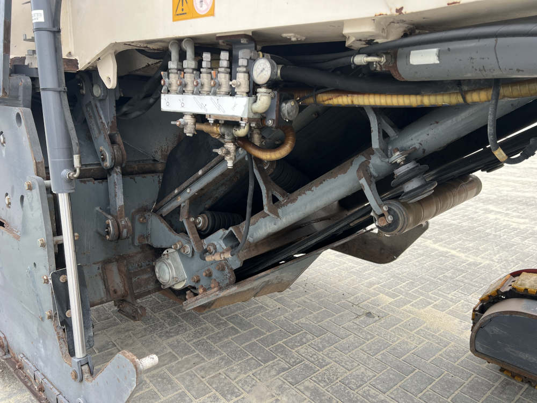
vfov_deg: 53.1
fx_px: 403
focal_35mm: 26
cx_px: 268
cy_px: 202
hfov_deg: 67.3
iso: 40
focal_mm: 5.7
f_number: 1.5
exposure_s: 1/127
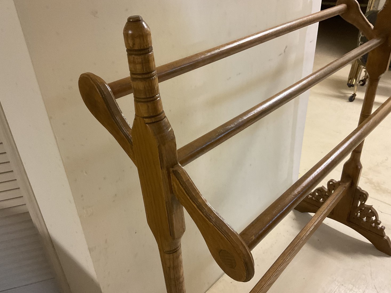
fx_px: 339
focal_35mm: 30
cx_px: 193
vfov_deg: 46.8
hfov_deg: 60.0
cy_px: 151
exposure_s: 1/60
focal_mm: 3
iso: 250
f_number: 1.8
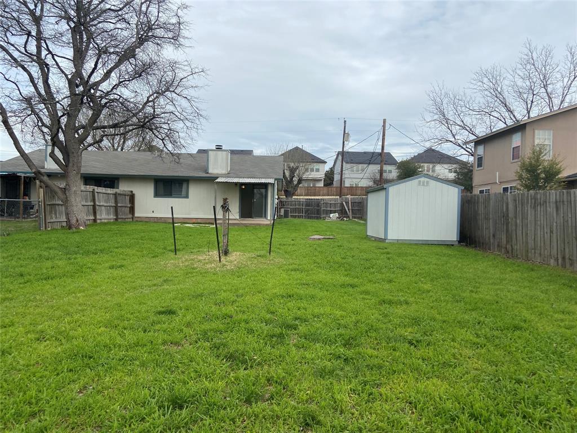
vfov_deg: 53.1
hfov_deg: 67.3
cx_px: 288
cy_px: 216
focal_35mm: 26
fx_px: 433
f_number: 1.8
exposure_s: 1/2183
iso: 32
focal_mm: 4.25
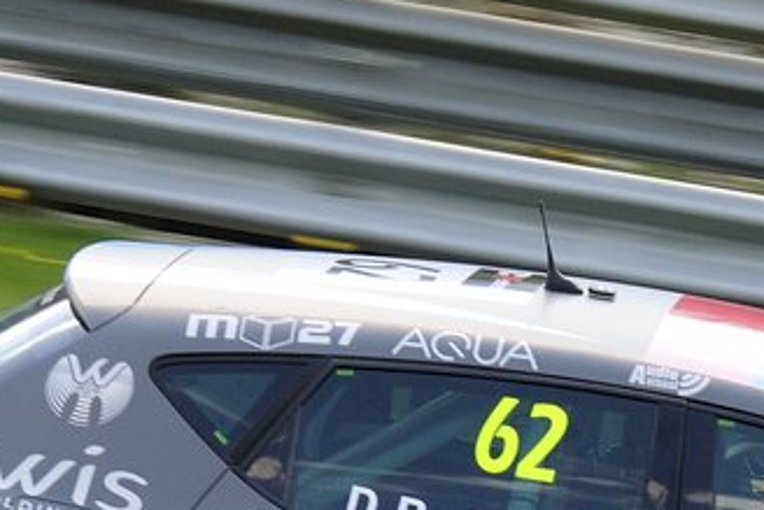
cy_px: 607
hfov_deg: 3.2
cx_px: 860
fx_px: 13524
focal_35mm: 637
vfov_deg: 2.2
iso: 100
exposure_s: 1/200
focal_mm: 116
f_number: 5
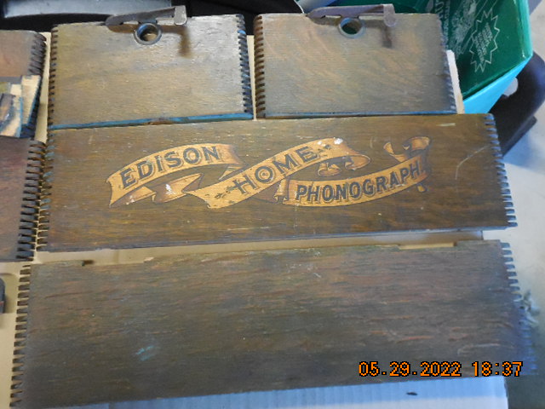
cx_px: 272
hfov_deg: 54.0
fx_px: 535
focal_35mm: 34
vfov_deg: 41.8
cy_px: 204
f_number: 4.2
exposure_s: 1/25
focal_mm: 6
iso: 1600
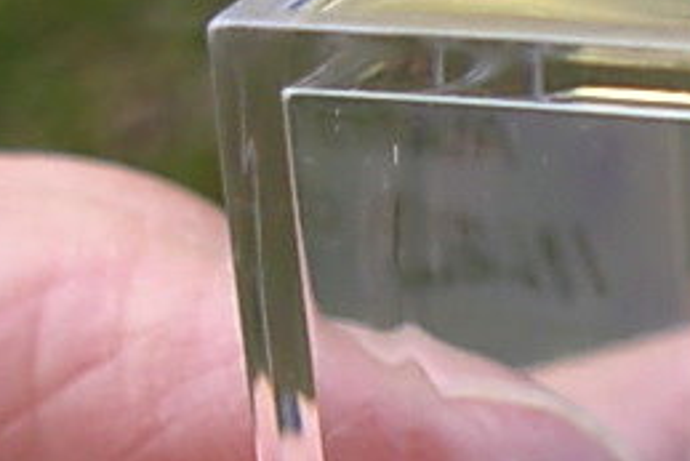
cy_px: 618
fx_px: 2992
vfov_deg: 8.7
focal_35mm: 156
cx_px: 853
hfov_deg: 12.8
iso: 50
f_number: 2.9
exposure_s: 1/313
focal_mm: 6.3
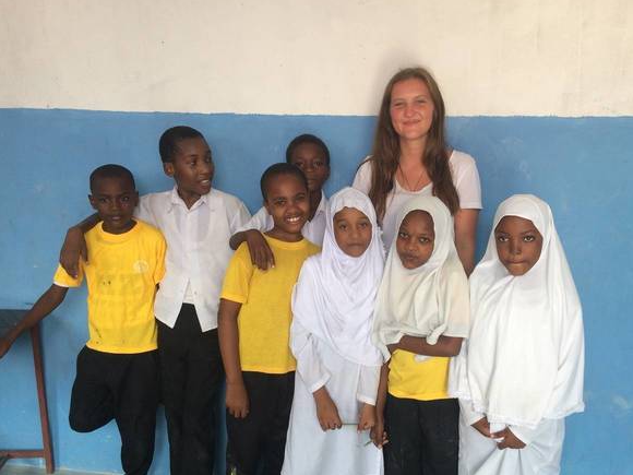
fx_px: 640
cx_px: 346
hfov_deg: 52.5
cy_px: 275
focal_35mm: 35
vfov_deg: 40.6
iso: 40
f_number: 2.2
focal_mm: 4.15
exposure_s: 1/100
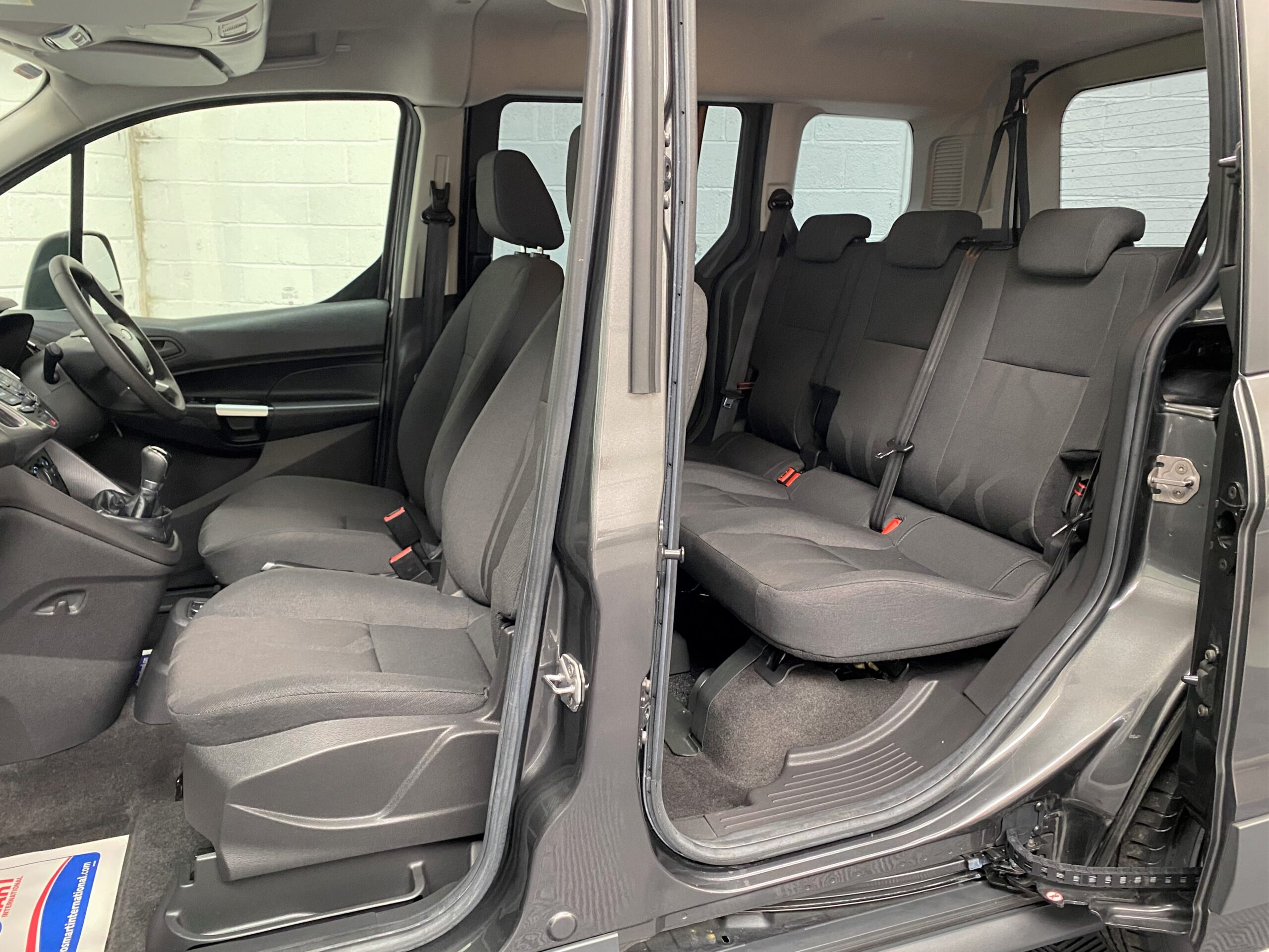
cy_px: 476
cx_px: 634
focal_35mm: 26
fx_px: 953
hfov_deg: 67.3
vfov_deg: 53.1
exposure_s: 1/50
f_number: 1.8
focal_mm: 4.25
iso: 400
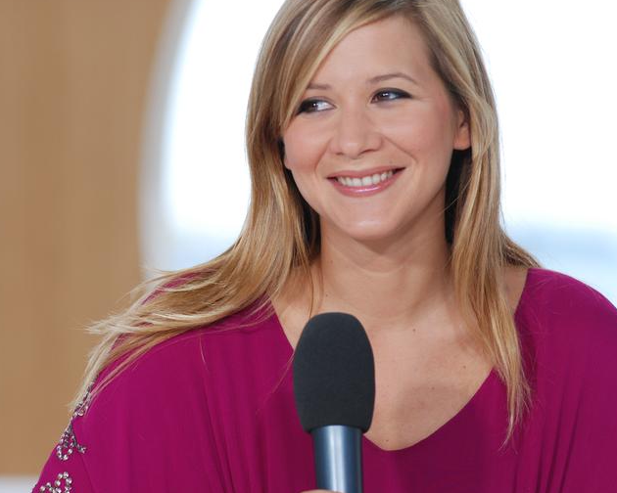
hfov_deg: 7.4
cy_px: 233
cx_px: 334
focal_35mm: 260
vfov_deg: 6.0
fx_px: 4740
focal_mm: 145
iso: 400
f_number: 4.5
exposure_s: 1/1250
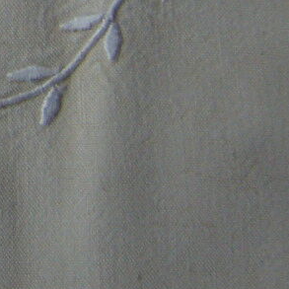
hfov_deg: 9.5
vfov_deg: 10.1
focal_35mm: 169
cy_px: -111
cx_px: -320
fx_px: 1596
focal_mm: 5.8
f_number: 2.8
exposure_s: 1/50
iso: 80
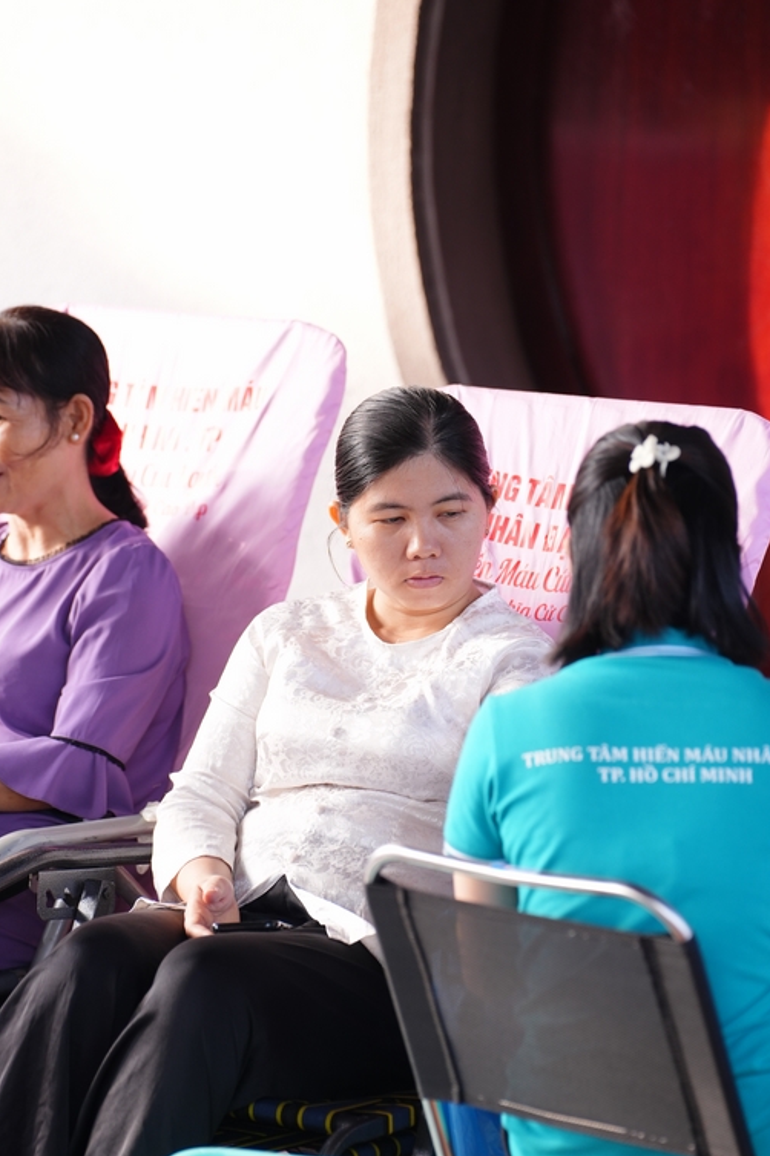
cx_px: 411
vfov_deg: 12.6
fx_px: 5234
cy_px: 570
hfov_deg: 8.4
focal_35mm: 163
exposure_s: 1/100
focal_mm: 126
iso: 400
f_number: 2.8
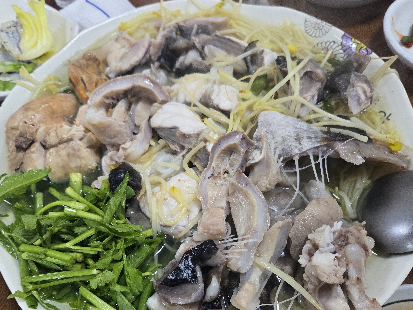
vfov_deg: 45.2
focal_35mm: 31
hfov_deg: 58.3
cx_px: 199
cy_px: 184
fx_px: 370
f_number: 1.8
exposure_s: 1/120
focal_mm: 5.4
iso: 200
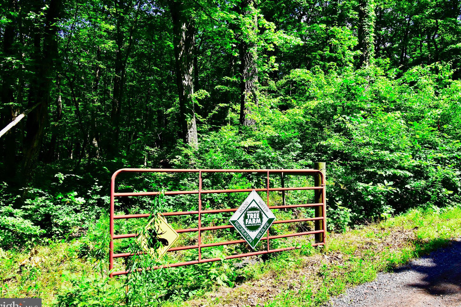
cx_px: 240
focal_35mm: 33
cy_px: 147
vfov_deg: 40.0
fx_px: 423
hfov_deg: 57.2
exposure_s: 1/250
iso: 400
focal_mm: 20
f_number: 11
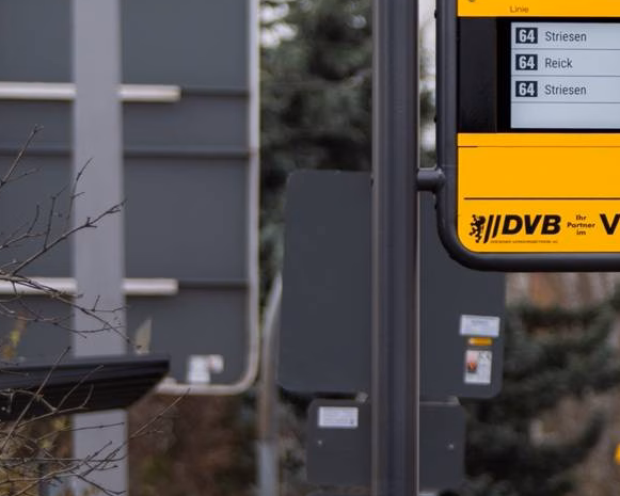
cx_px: 1021
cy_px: 201
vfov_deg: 3.0
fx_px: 9507
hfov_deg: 3.7
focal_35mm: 518
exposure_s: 1/320
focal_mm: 135
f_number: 5
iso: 100
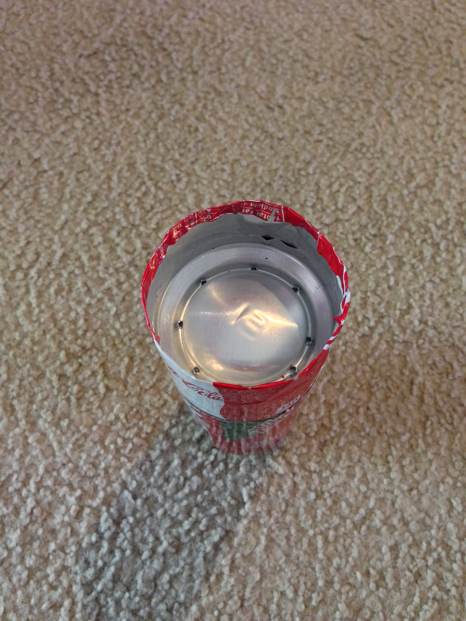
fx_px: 592
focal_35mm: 33
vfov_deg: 55.4
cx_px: 233
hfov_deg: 42.9
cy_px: 310
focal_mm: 4.12
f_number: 2.4
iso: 400
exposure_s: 1/17
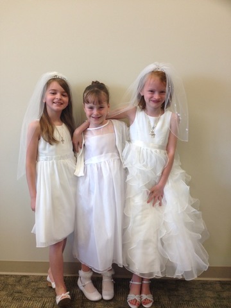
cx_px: 116
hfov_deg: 42.9
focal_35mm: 33
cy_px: 154
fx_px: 294
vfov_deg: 55.4
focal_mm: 4.12
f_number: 2.4
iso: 50
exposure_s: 1/24
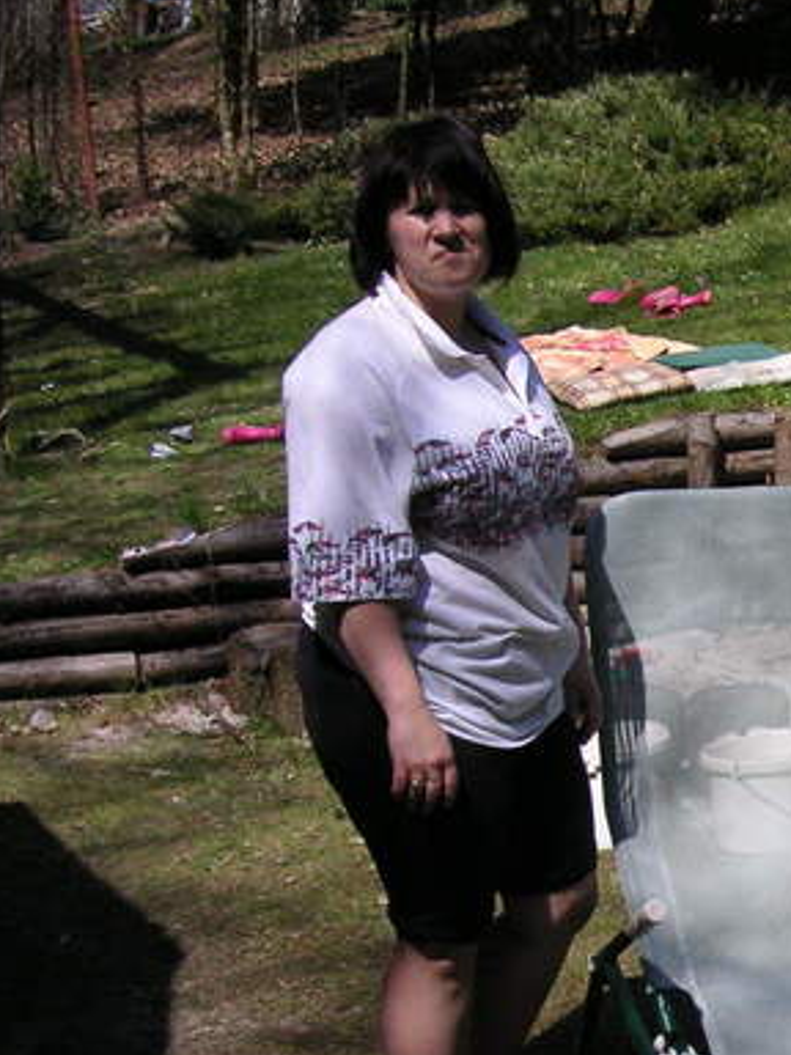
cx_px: 1027
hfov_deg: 17.9
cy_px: 747
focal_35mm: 77
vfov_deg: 25.1
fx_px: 2346
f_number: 6.7
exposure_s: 1/180
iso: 50
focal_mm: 6.1
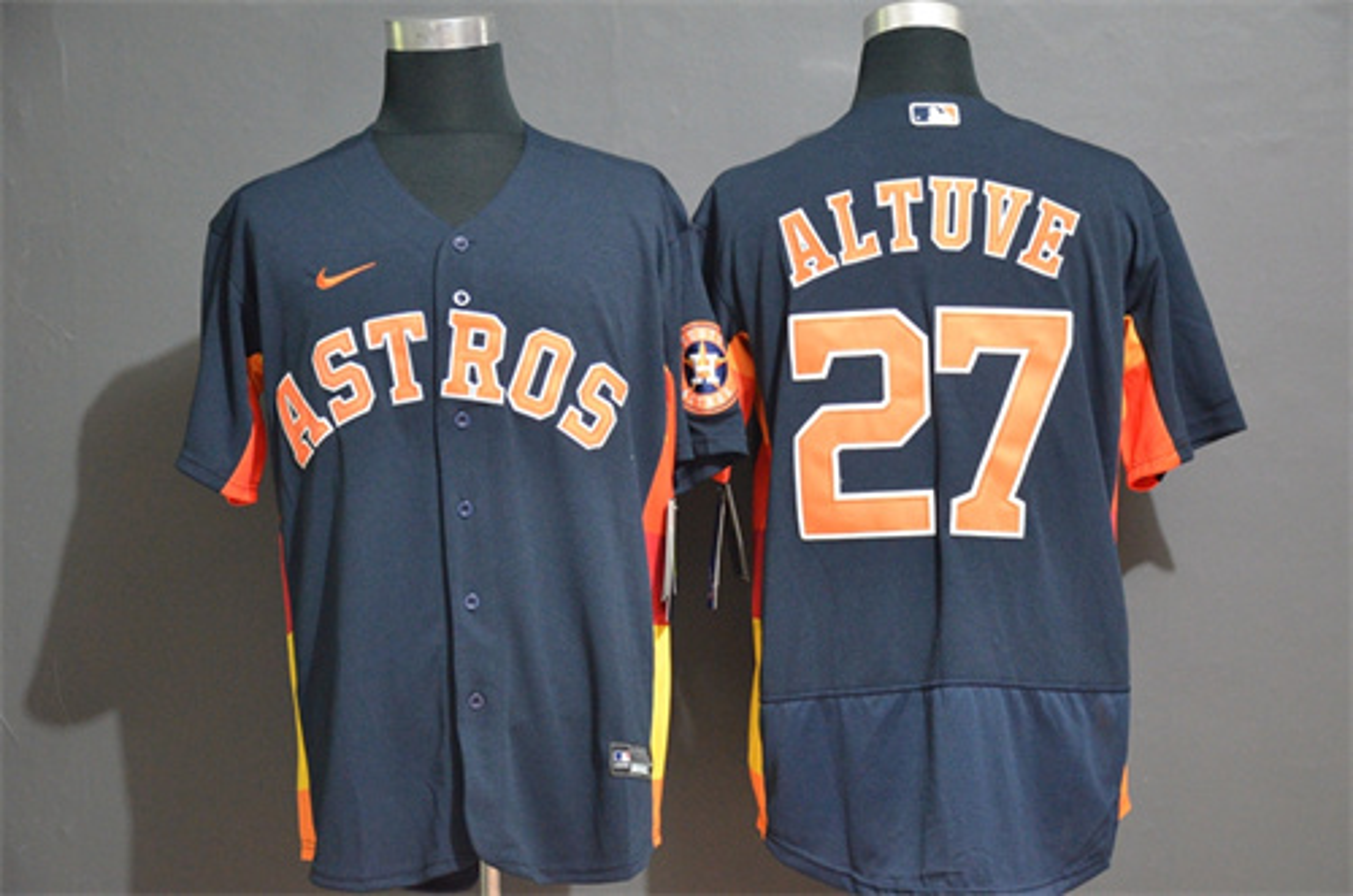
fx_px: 2812
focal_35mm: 75
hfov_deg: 27.0
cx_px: 676
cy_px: 448
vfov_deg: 18.1
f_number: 4.8
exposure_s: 1/8
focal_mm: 50
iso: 4000
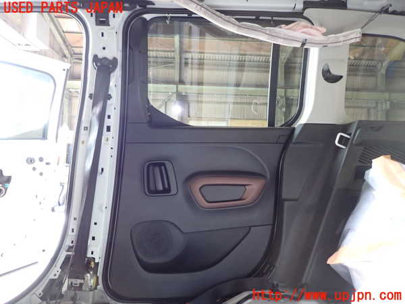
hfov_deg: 69.4
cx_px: 202
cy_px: 152
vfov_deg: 54.9
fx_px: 292
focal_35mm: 25
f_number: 2
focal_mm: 4.5
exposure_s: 1/30
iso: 400
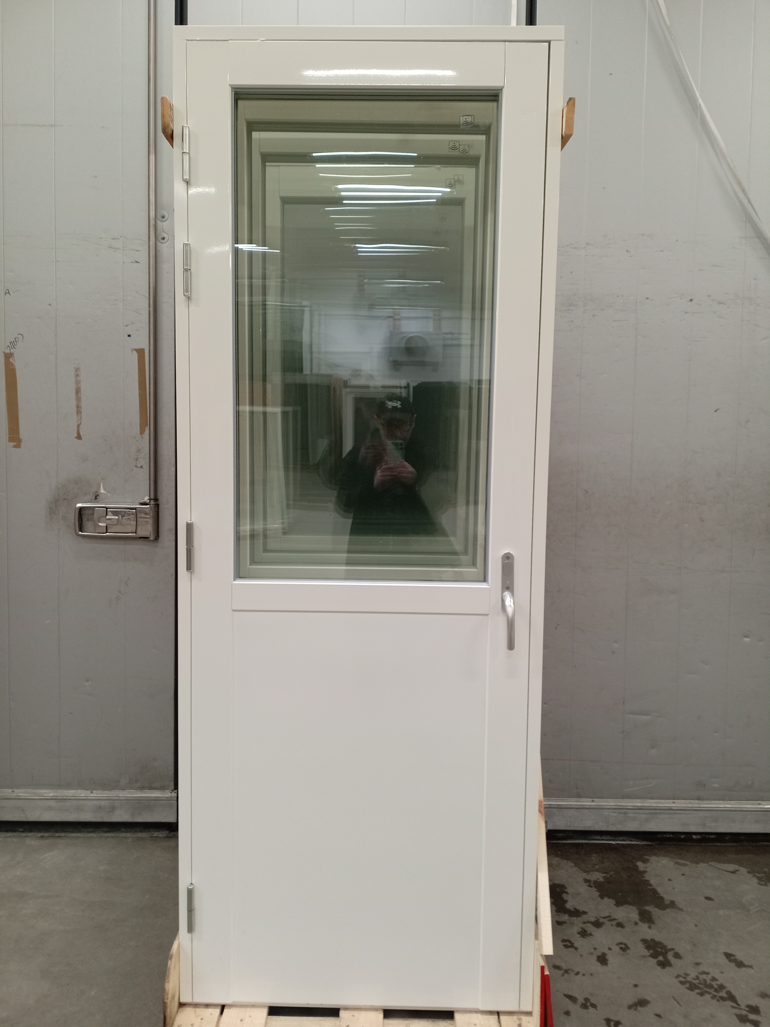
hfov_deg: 51.4
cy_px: 514
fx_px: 801
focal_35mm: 27
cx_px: 385
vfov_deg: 65.3
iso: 815
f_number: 1.8
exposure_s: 1/25
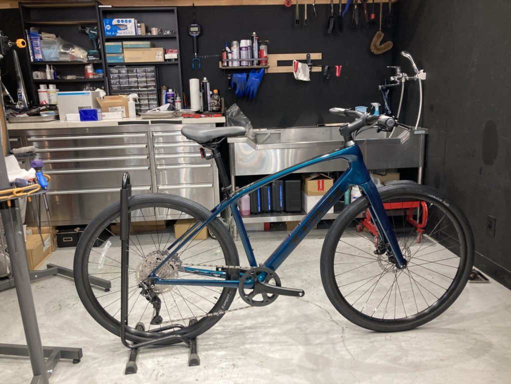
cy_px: 192
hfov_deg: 63.4
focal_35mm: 28
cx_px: 256
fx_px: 413
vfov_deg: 49.7
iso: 125
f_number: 1.8
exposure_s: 1/50
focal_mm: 3.99
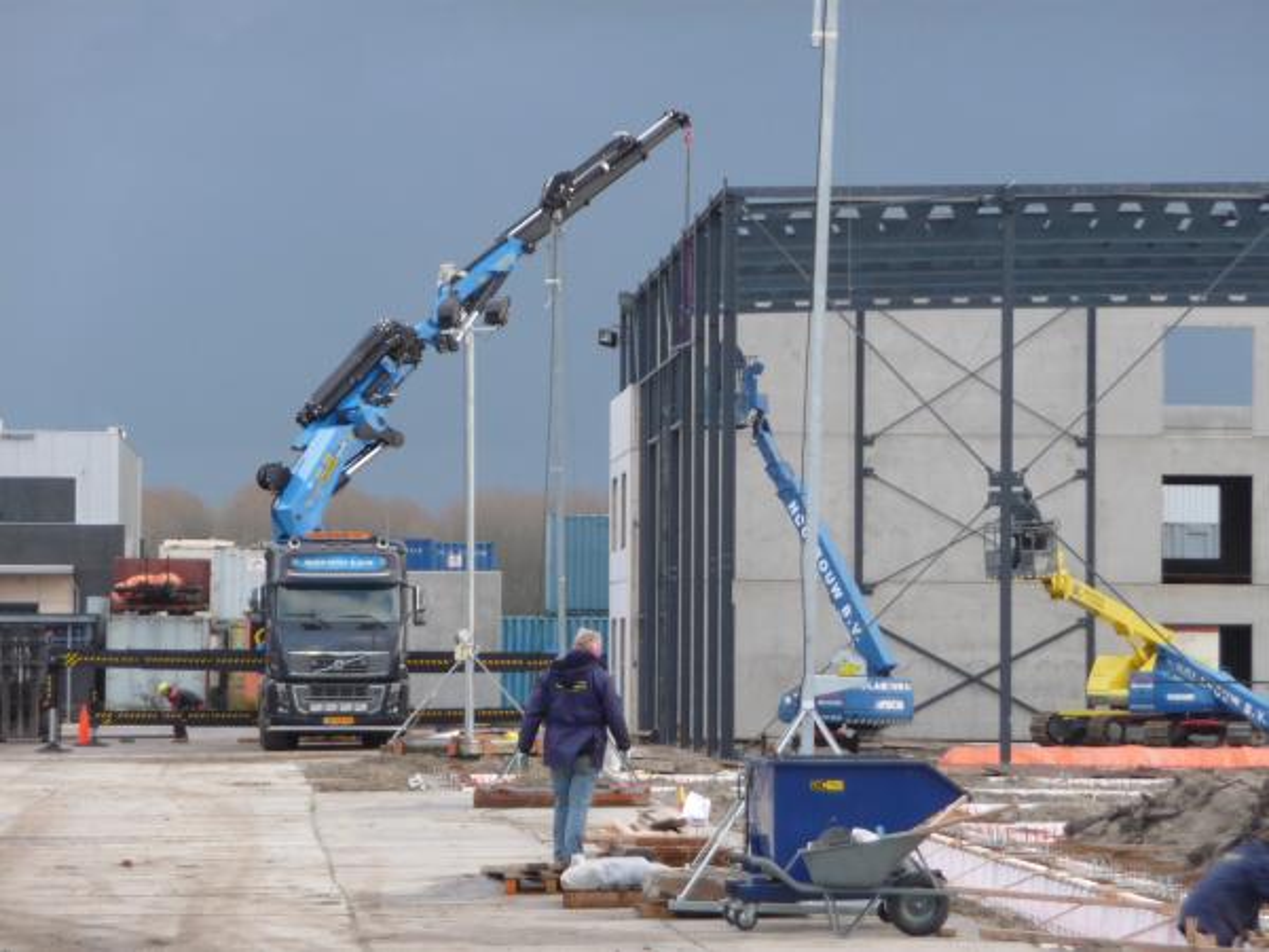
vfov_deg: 7.5
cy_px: 476
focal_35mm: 199
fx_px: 7295
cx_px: 634
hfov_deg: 9.9
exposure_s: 1/100
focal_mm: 34.2
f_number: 4.8
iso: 100
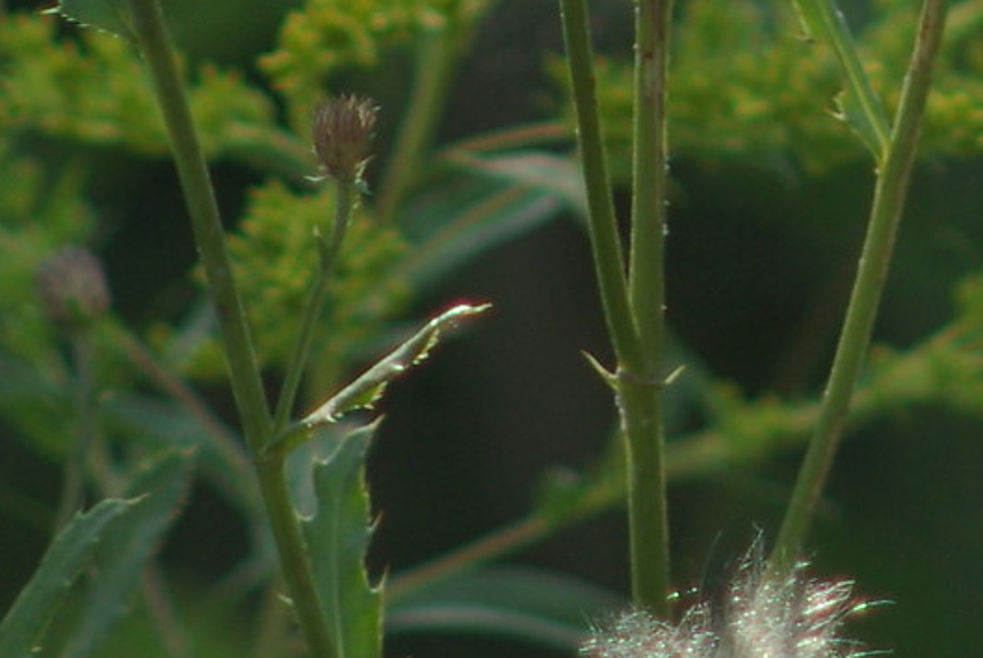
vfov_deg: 0.5
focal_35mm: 2722
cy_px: -686
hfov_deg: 0.8
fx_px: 74406
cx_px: 1054
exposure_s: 1/350
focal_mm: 400
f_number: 5.6
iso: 200
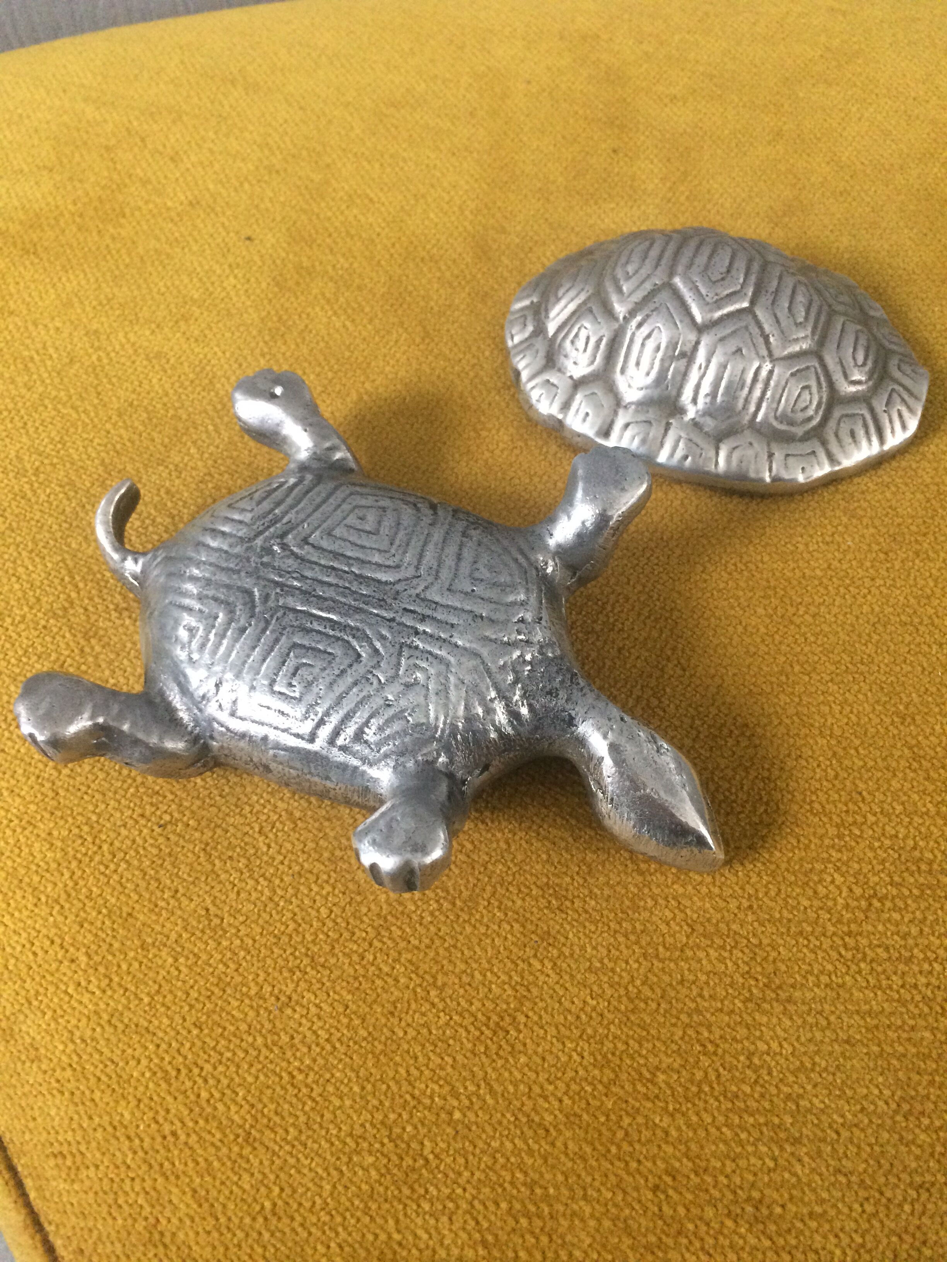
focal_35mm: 29
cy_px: 631
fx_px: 1058
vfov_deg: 61.7
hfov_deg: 48.2
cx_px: 474
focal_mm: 4.15
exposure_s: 1/33
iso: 320
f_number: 2.2
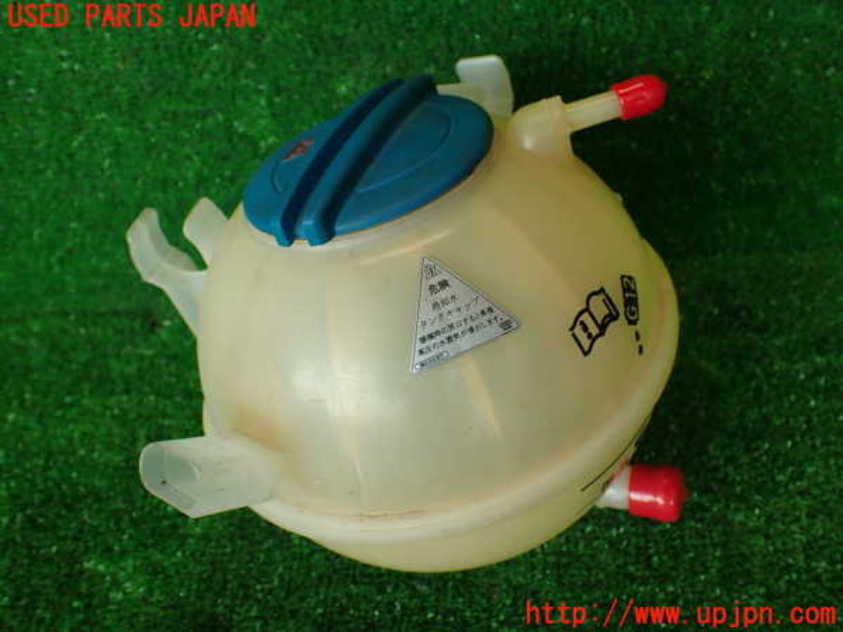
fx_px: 779
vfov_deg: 44.2
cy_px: 316
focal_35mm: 32
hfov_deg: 56.8
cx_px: 422
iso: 100
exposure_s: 1/80
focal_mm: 5.79
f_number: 2.4
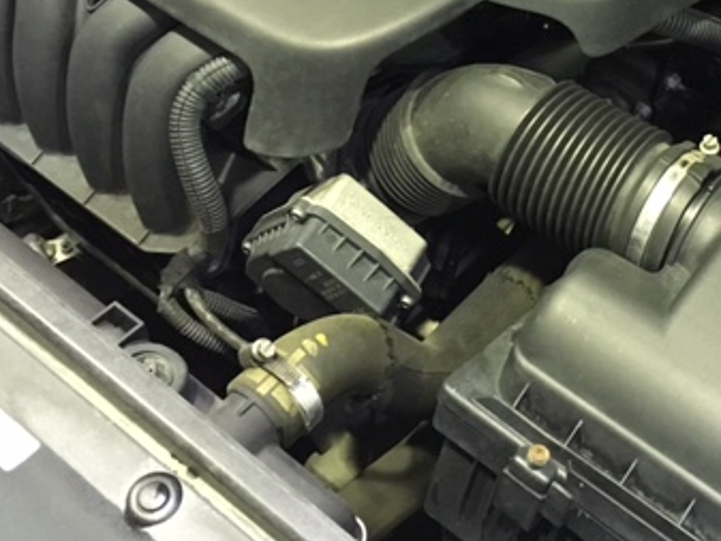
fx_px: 1146
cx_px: 558
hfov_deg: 34.1
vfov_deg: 26.0
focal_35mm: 55
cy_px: 92
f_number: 2.2
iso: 250
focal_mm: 4.15
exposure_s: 1/17
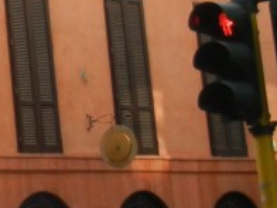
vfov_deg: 9.5
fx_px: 1256
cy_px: 100
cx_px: -431
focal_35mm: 157
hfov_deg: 10.5
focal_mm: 5.4
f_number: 3.5
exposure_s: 1/250
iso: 160
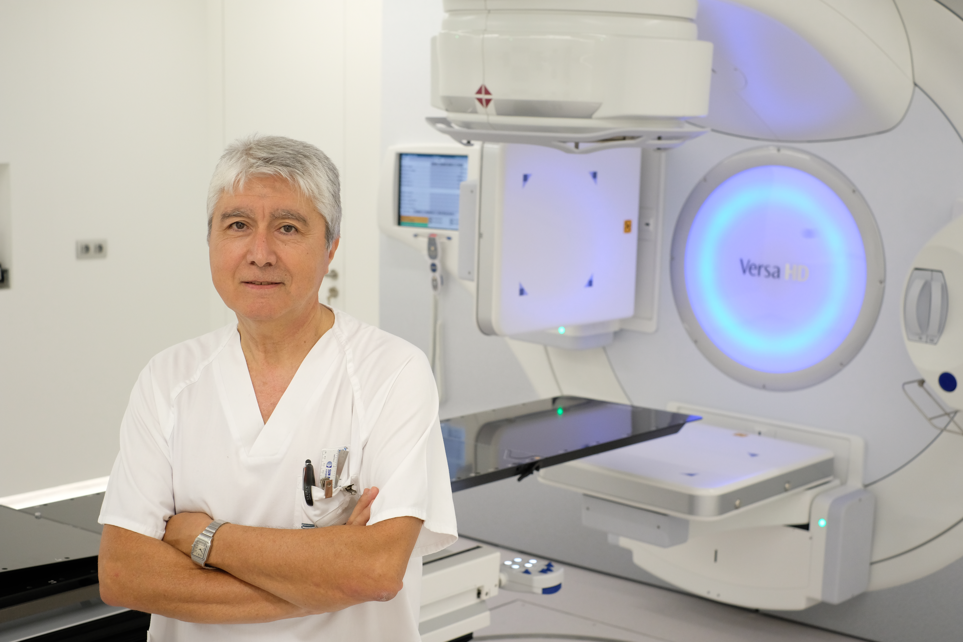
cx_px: 482
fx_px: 1418
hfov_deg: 37.5
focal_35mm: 53
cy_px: 321
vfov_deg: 25.5
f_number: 4.5
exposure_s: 1/50
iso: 1000
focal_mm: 35
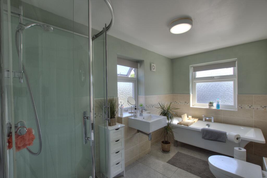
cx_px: 134
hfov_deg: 100.4
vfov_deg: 77.3
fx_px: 111
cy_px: 89
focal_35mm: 15
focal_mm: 10
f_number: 8
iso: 400
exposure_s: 1/100
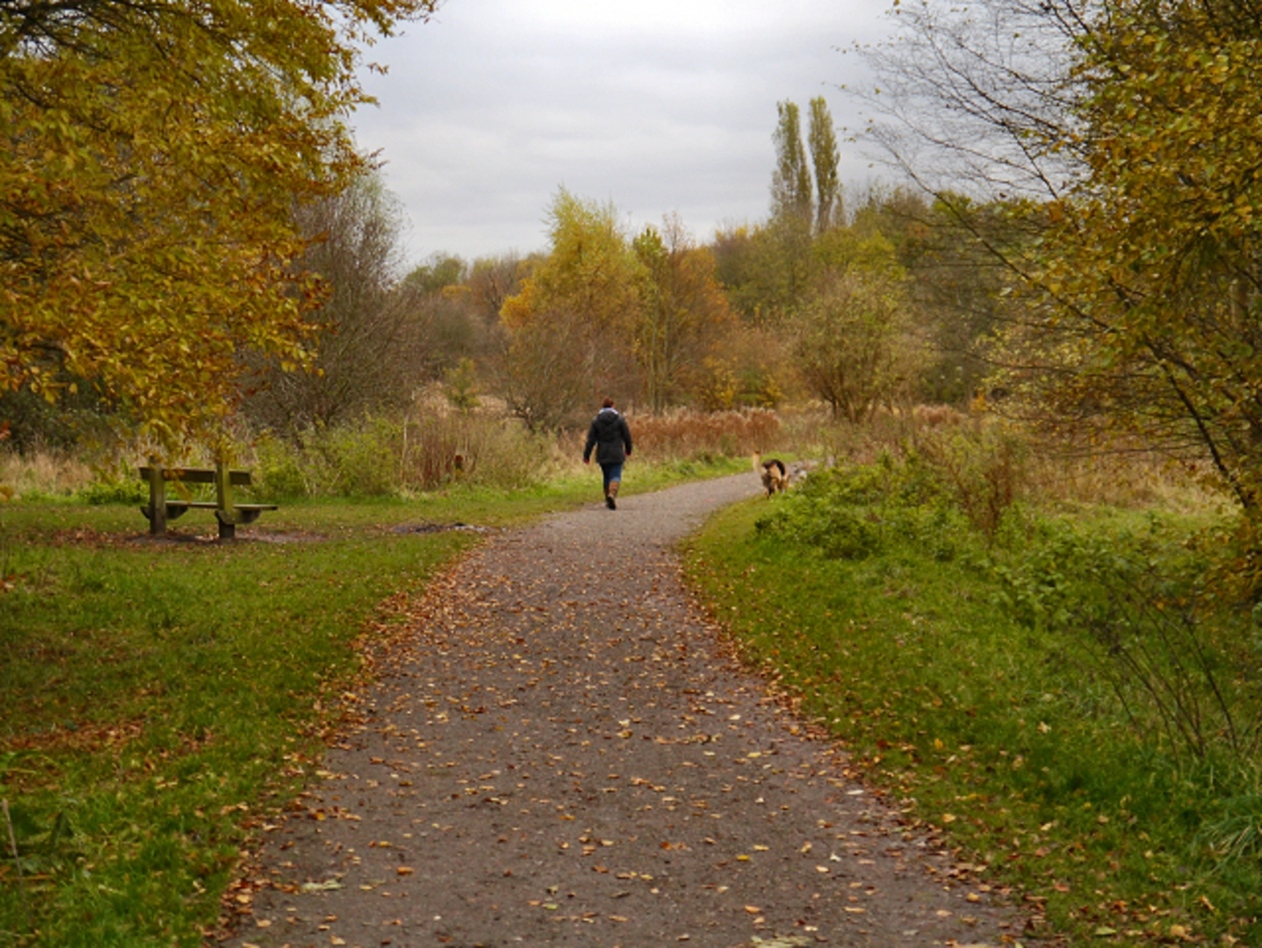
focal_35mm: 66
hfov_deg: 29.4
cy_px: 474
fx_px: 2408
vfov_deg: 22.3
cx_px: 631
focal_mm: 33
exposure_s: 1/80
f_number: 5.2
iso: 400
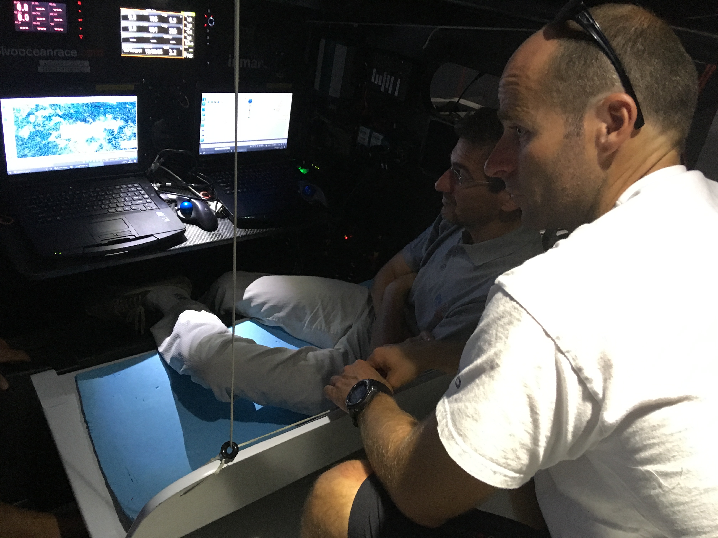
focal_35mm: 29
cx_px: 359
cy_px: 269
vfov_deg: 48.2
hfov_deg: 61.7
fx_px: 602
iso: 250
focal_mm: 4.15
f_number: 2.2
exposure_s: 1/17
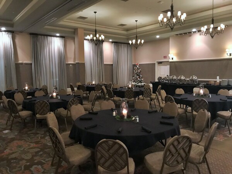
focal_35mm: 28
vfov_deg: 49.7
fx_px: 188
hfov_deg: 63.4
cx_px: 116
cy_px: 87
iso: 100
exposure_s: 1/4
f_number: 1.8
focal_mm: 3.99
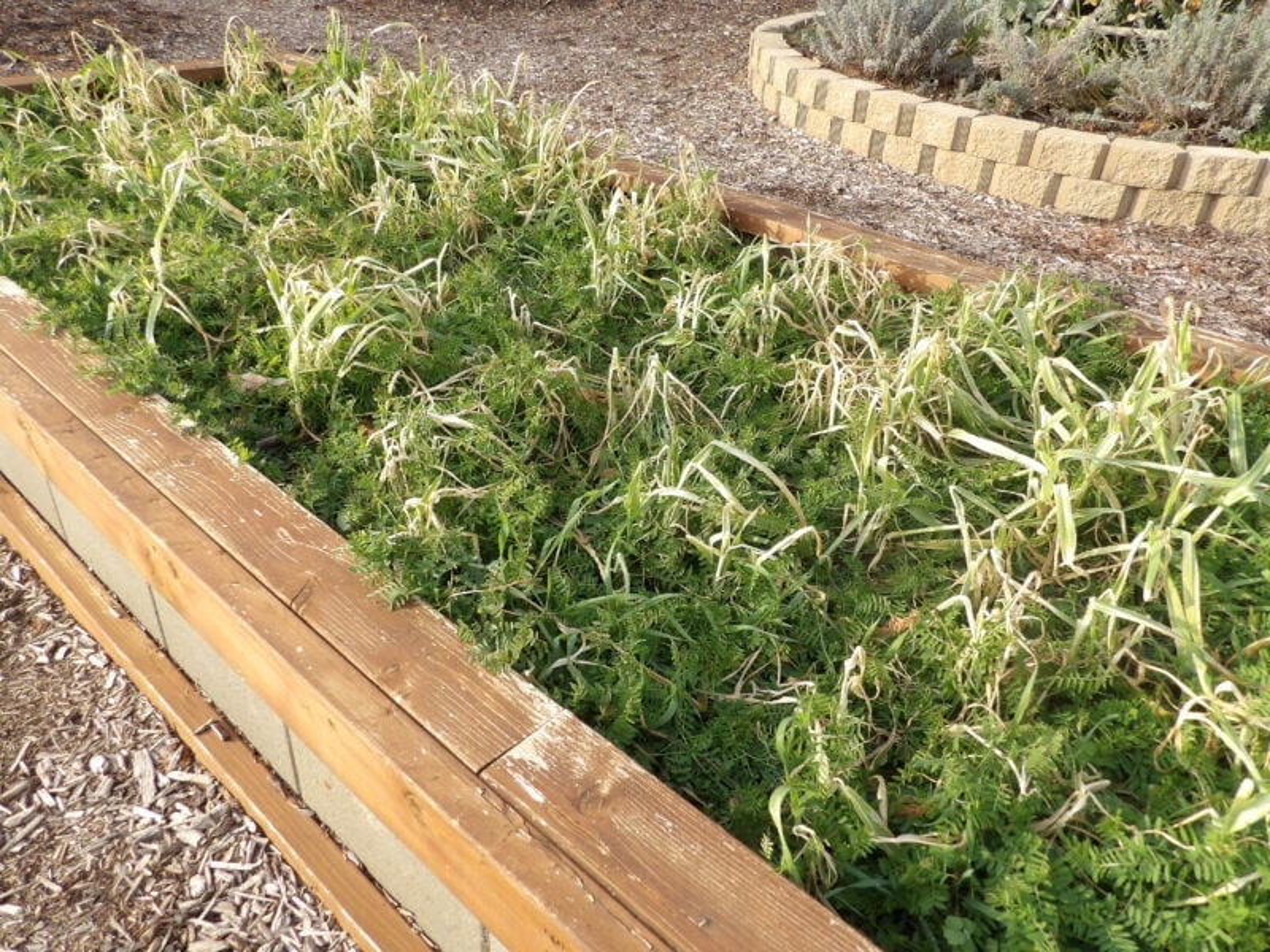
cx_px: 635
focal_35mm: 24
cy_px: 476
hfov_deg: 71.6
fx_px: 881
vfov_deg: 56.8
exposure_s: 1/200
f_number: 3.2
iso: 100
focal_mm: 4.3
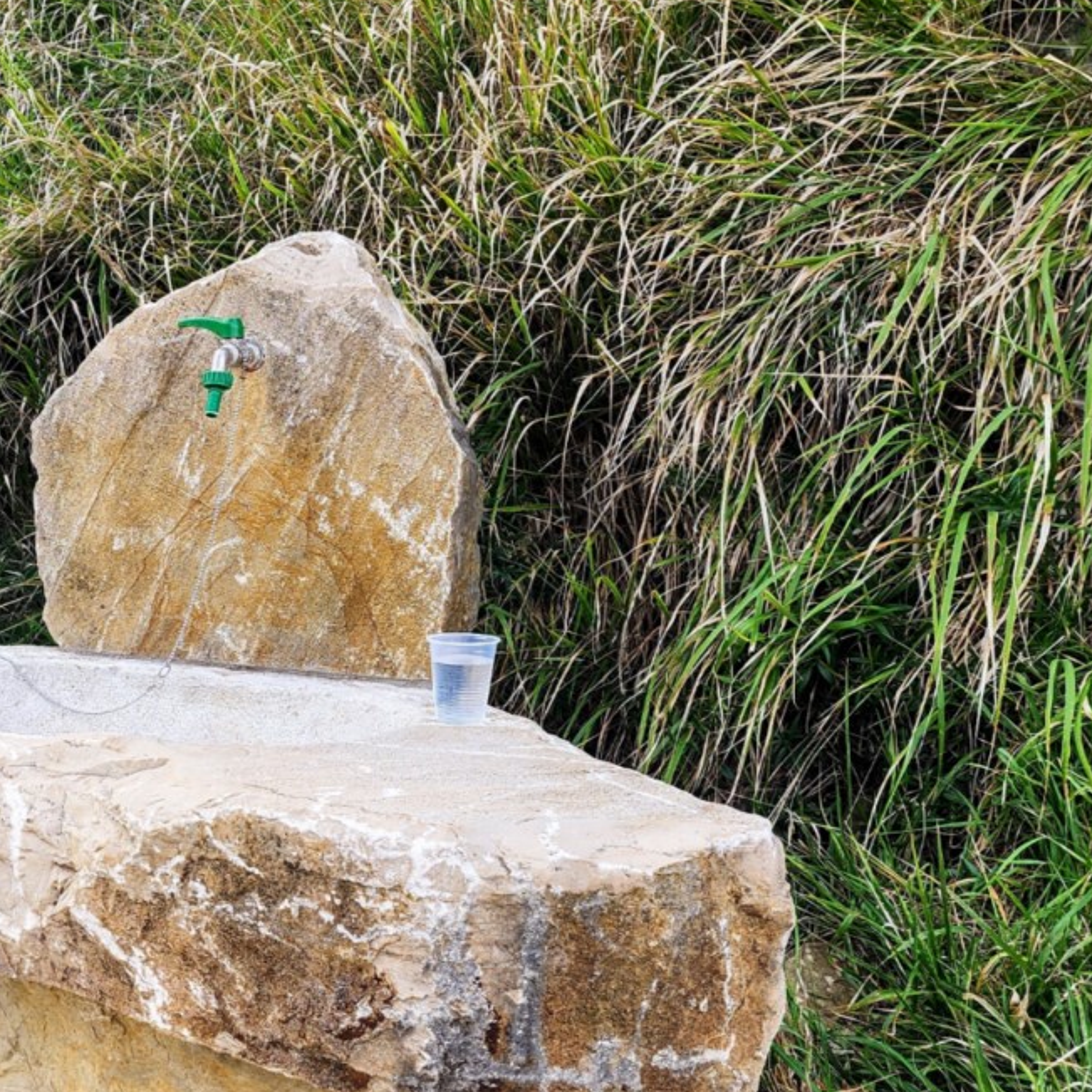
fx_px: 1785
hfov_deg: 31.9
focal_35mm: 50
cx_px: 50
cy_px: 740
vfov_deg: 33.7
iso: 20
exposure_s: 1/180
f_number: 1.8
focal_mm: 6.4
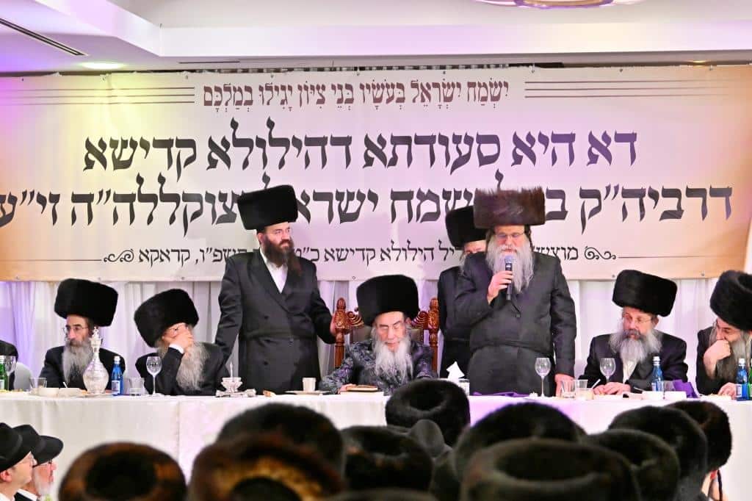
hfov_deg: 18.9
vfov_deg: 12.7
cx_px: 376
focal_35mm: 108
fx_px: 2255
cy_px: 250
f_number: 2.8
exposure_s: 1/160
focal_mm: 72
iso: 800
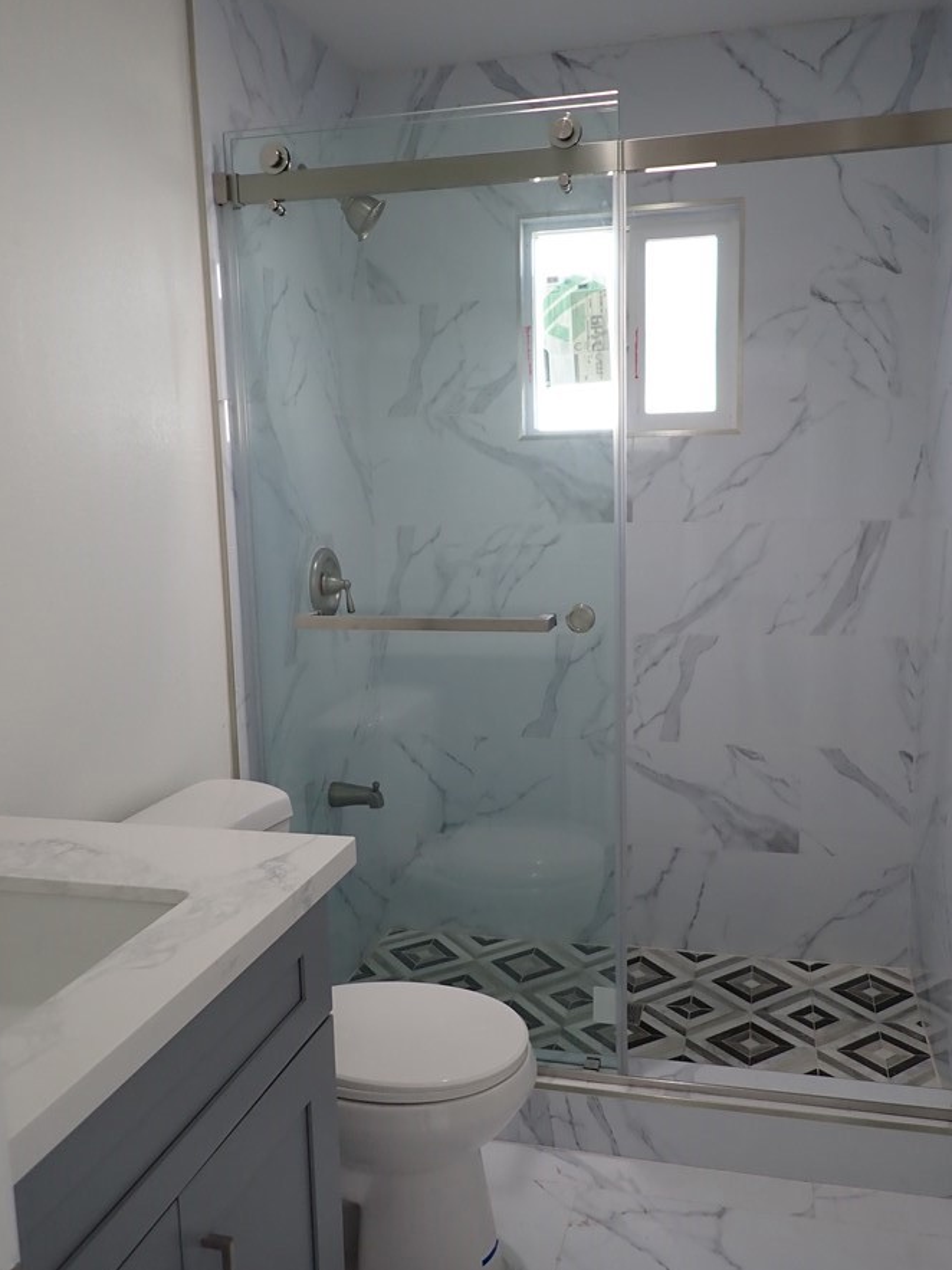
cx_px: 493
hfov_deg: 48.2
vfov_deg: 61.6
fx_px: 1064
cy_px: 659
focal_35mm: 29
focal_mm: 4.5
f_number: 2
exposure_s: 1/125
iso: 160
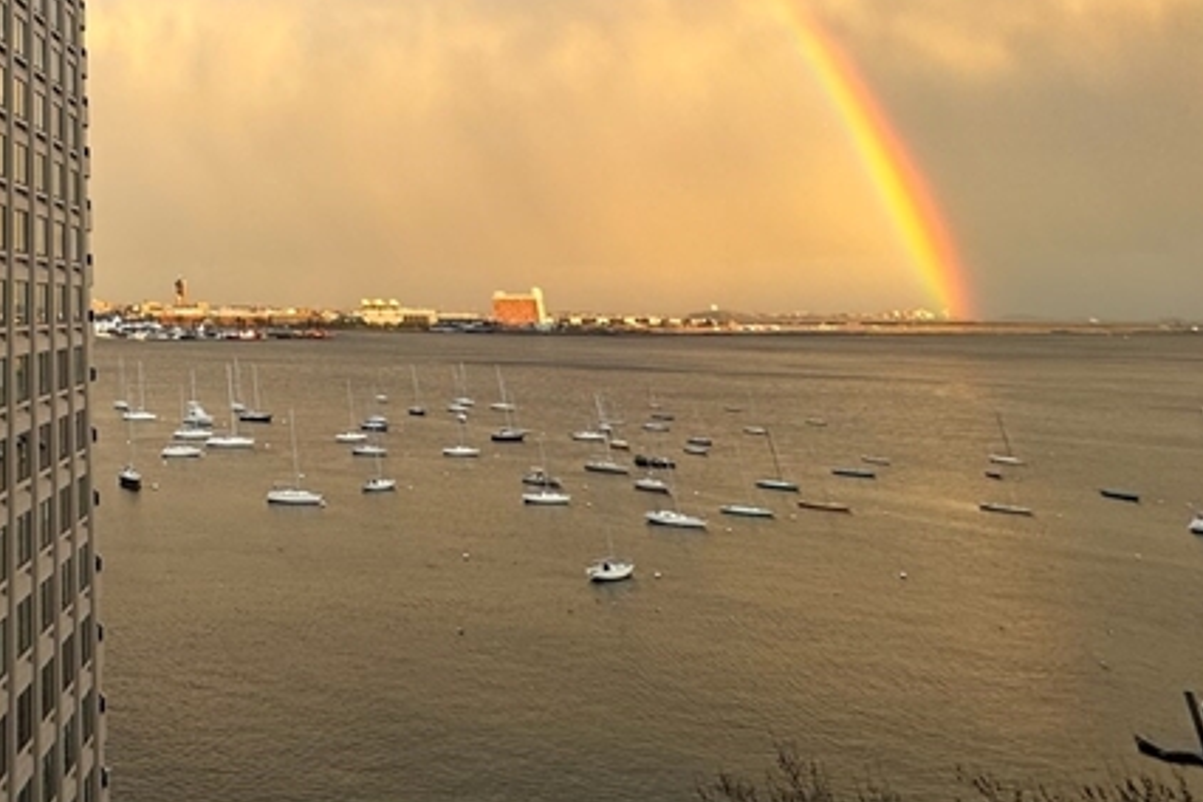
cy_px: -223
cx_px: -20
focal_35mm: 35
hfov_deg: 45.3
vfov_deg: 30.4
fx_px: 1169
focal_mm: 2.22
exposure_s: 1/146
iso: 40
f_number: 2.2
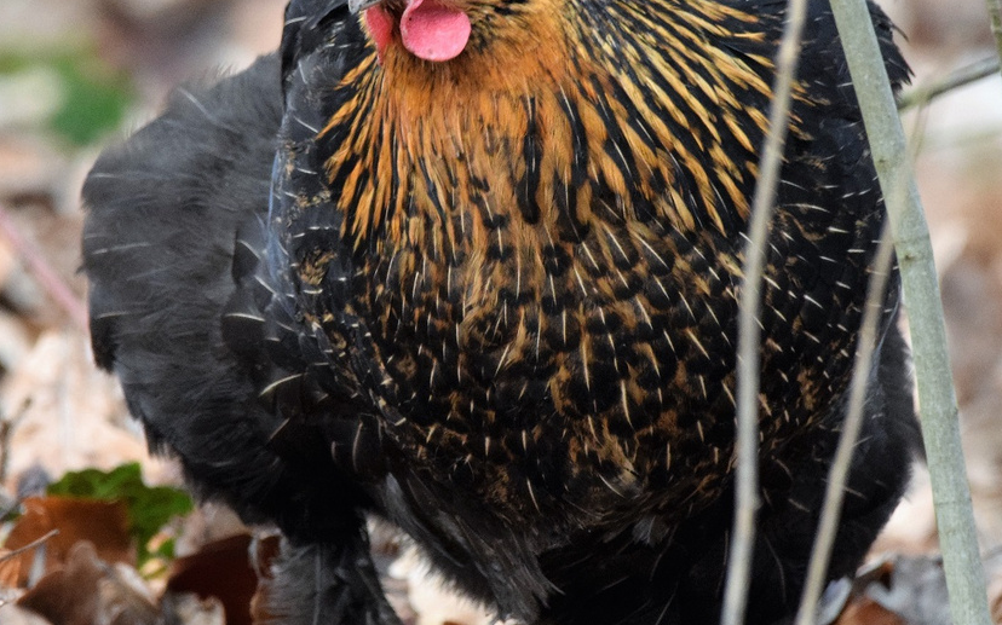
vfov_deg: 0.7
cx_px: 433
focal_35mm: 1795
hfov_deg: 1.2
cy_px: 186
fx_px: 49004
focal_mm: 600
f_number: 6.3
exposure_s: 1/500
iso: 2200
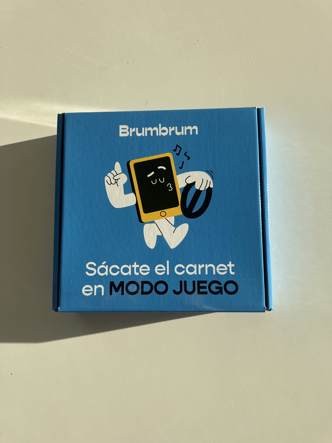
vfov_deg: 71.6
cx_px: 166
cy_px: 222
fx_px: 307
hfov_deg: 56.8
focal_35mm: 24
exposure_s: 1/1453
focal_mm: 6.86
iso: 80
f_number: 1.78
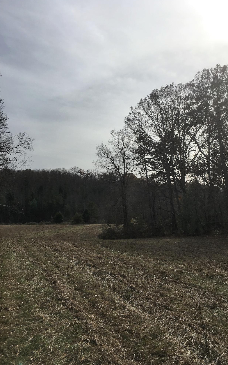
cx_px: 124
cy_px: 182
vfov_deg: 61.2
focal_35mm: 31
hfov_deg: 40.6
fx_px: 308
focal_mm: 4.15
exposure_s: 1/4274
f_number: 2.2
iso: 25
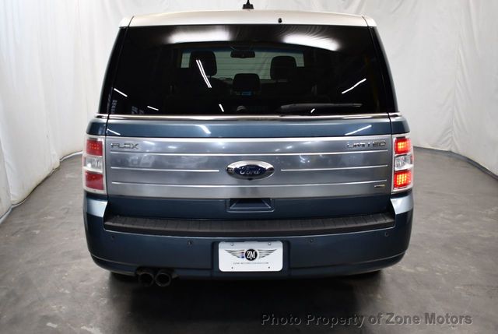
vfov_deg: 37.0
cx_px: 249
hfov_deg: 53.1
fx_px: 499
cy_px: 167
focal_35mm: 36
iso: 900
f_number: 3.5
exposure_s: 1/125
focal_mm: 18
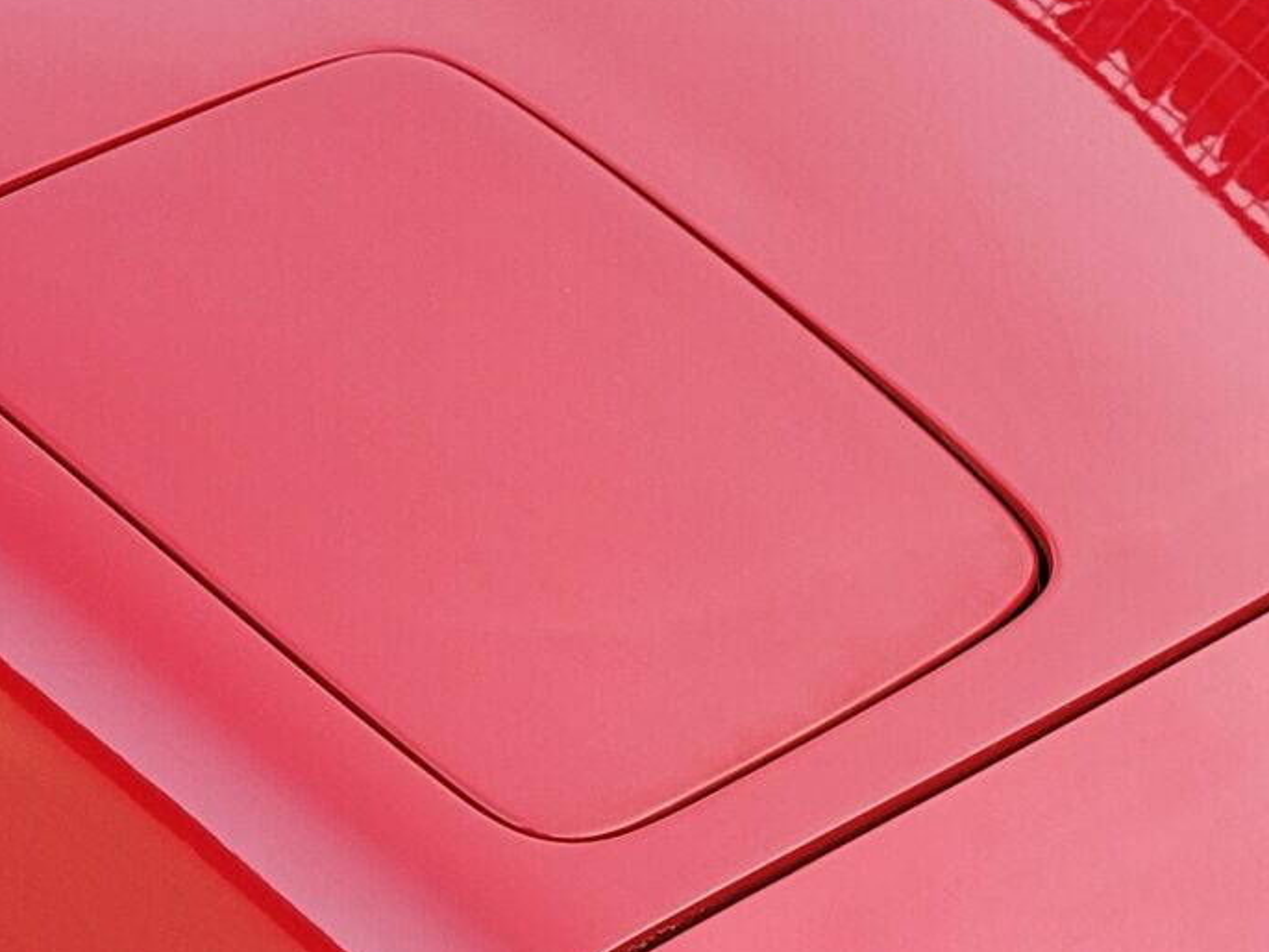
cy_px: 682
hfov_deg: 20.2
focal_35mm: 97
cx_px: 736
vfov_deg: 15.2
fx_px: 3557
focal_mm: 5.4
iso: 160
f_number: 1.8
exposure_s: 1/100
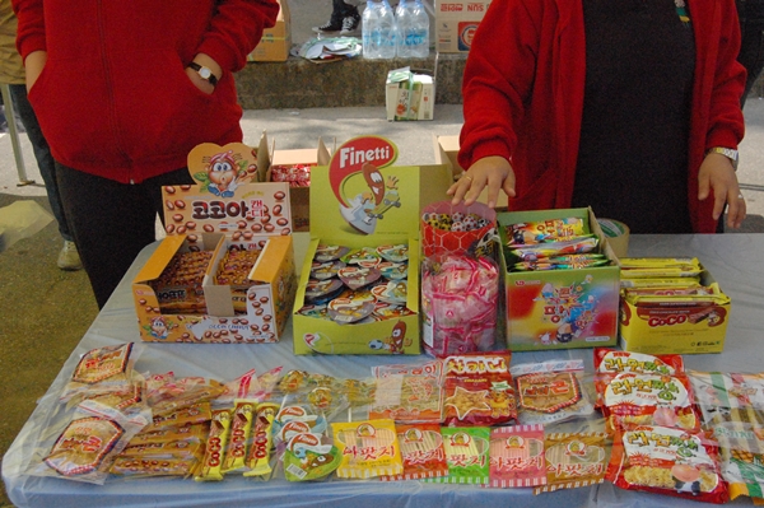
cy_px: 254
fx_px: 827
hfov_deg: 49.6
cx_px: 382
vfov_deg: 34.2
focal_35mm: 39
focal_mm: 26
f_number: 9
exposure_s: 1/2500
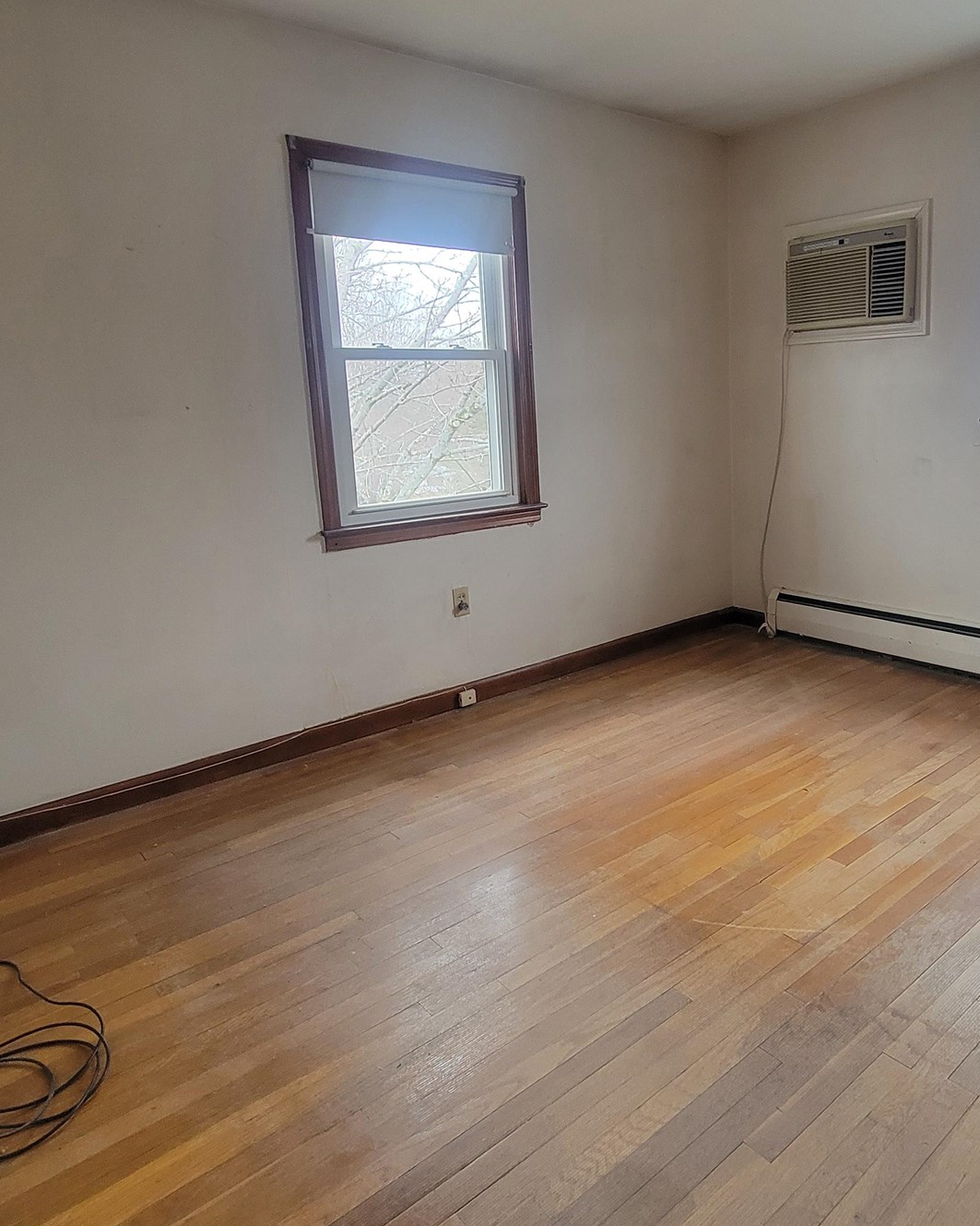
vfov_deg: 74.8
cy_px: 544
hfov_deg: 61.7
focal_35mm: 22
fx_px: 798
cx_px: 648
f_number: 2.2
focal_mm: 2.2
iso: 250
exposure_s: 1/60
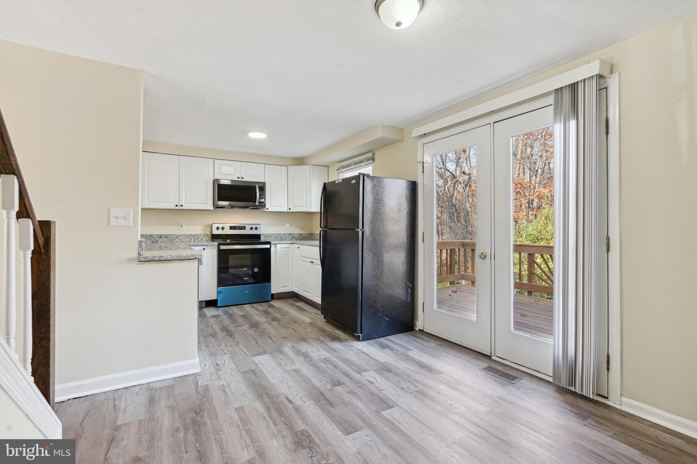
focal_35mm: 16
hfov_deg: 96.7
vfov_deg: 73.7
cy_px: 232
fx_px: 310
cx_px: 348
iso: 800
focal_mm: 16
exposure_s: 1/60
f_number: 8
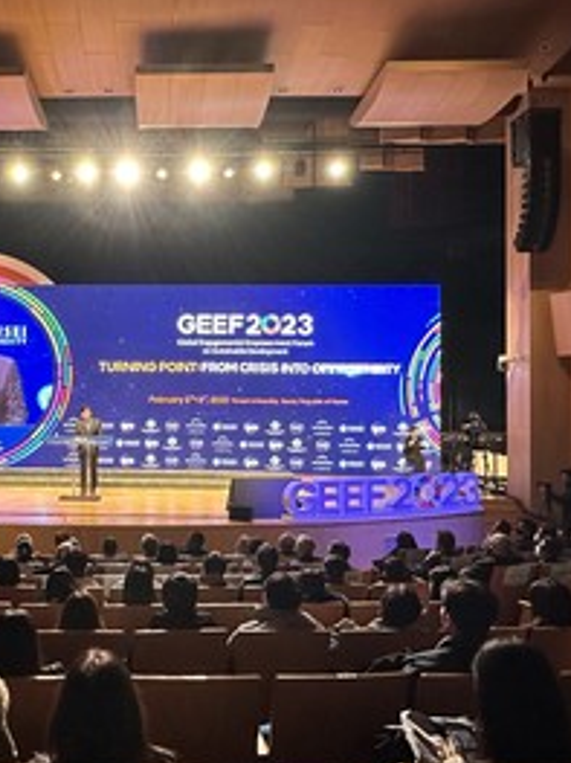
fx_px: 704
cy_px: 383
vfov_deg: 56.8
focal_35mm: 32
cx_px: 128
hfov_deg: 42.5
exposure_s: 1/60
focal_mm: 2.22
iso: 500
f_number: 2.2
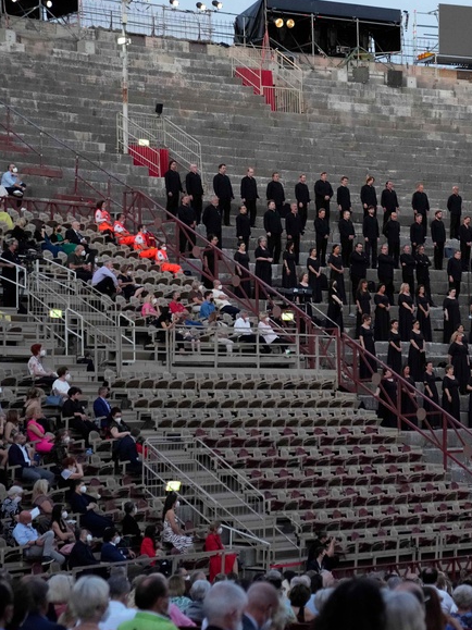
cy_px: 314
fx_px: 2164
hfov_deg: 12.4
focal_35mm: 119
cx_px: 388
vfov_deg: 16.6
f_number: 2.8
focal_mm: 70
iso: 4000
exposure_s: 1/250
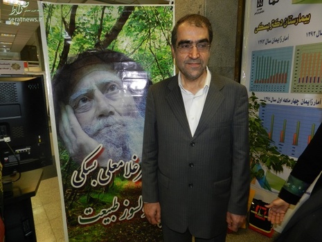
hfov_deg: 73.9
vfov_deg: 59.0
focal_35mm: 23
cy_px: 121
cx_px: 161
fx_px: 214
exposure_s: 1/30
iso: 200
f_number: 3.4
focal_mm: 4
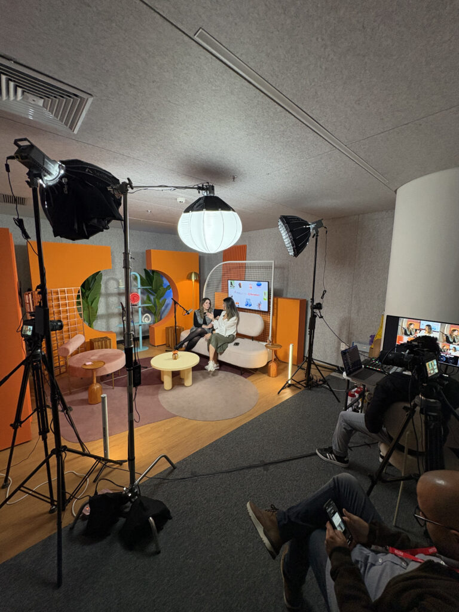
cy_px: 306
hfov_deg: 85.7
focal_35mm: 14
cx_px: 230
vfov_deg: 102.1
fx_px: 248
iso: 320
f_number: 2.2
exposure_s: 1/120
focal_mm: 2.22
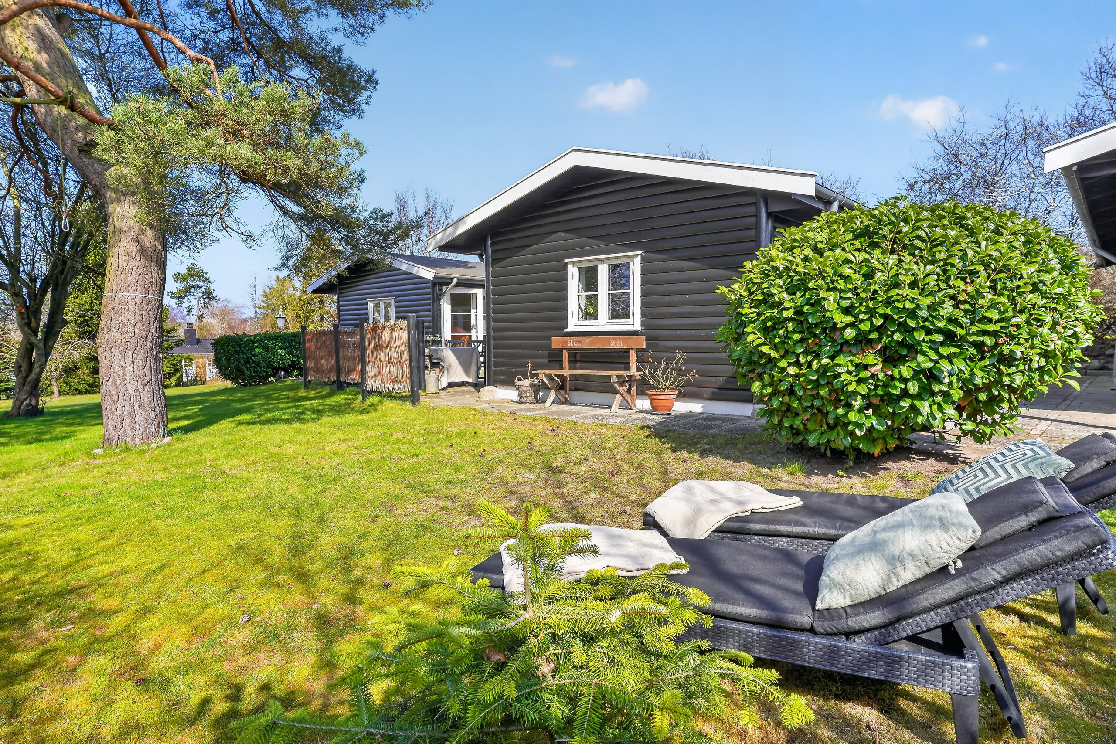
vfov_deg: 61.9
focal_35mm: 20
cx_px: 558
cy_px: 372
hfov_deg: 84.0
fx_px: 620
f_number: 8
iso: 400
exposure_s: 1/1600
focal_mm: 20
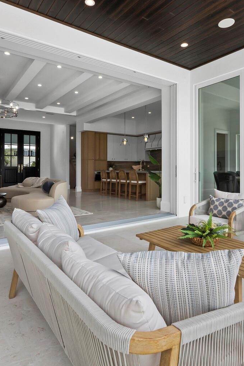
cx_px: 137
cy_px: 168
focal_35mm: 23
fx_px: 234
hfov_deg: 55.0
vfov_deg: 76.0
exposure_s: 1/100
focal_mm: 7
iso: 400
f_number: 11
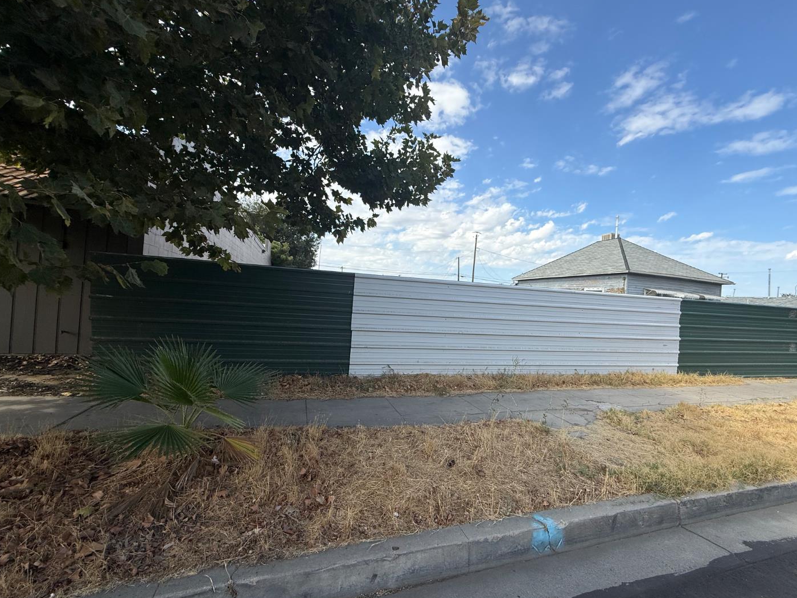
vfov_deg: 81.7
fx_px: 345
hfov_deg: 98.1
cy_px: 297
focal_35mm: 15
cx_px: 418
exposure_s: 1/1572
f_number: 2.2
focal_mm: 2.22
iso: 50
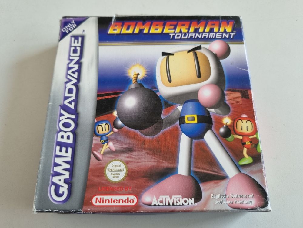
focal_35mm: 26
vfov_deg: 53.1
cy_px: 114
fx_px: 228
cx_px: 152
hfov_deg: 67.3
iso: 80
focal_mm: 5.4
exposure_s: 1/100
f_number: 1.8
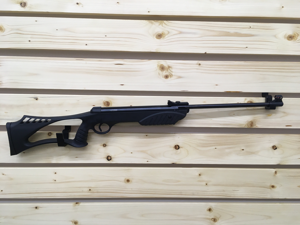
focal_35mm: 29
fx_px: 251
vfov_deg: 48.2
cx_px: 150
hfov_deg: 61.7
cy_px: 112
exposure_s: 1/33
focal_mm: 4.15
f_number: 2.2
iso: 40
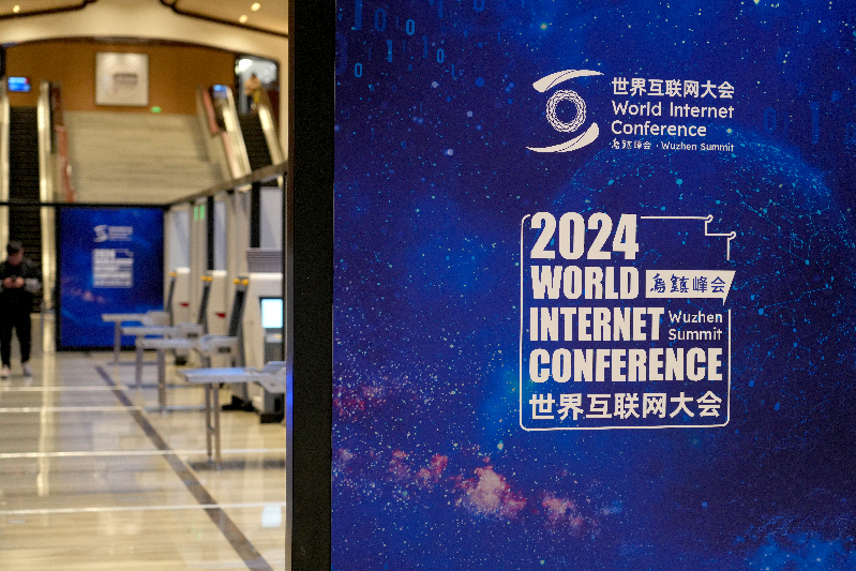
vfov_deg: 20.9
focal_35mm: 65
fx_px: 1546
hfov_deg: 31.0
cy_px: 286
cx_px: 428
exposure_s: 1/125
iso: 1250
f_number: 4
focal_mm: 65
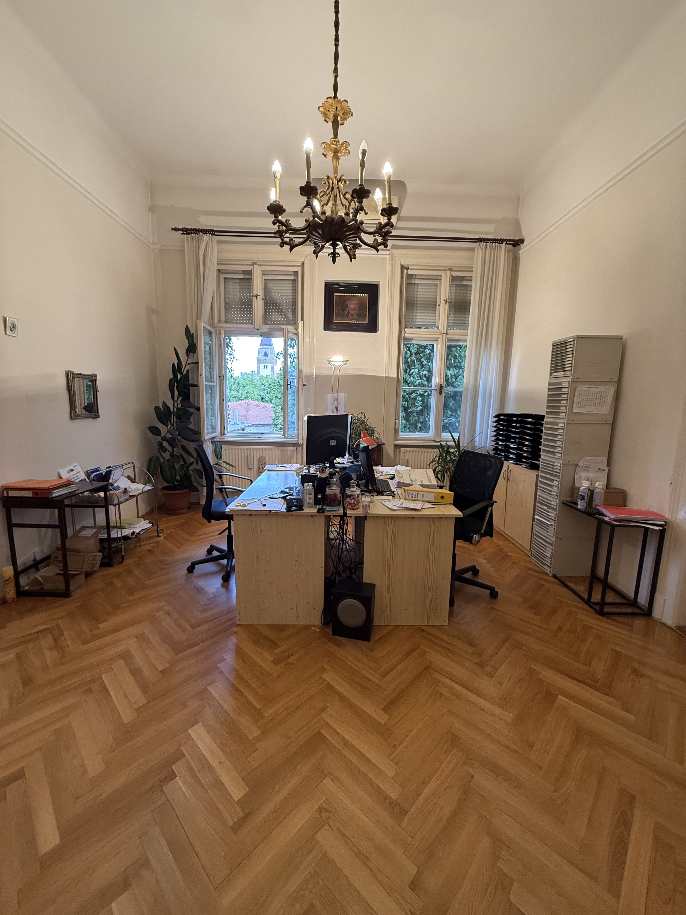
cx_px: 343
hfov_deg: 85.7
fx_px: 370
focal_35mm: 14
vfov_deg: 102.1
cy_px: 458
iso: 200
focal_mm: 2.22
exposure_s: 1/100
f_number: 2.2
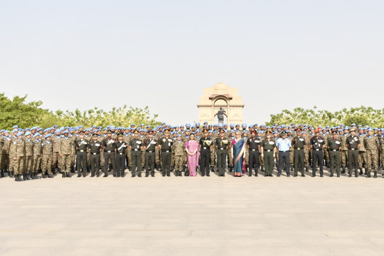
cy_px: 117
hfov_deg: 45.1
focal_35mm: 43
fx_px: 459
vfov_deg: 31.2
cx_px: 236
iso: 200
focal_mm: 20
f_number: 5.6
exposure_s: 1/640
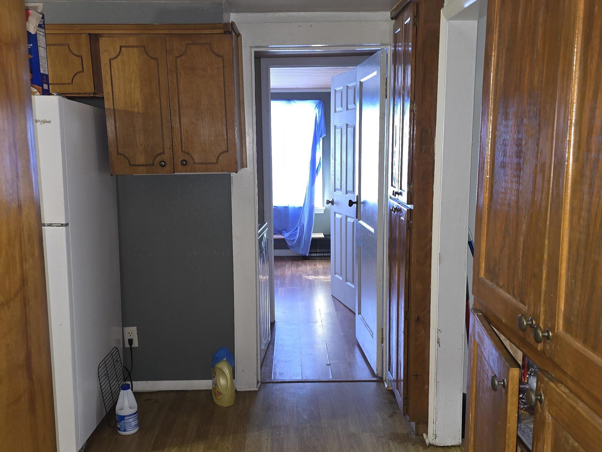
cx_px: 297
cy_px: 233
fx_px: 591
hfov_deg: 54.0
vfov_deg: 41.8
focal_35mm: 34
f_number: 1.7
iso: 160
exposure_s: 1/17.2
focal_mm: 6.3
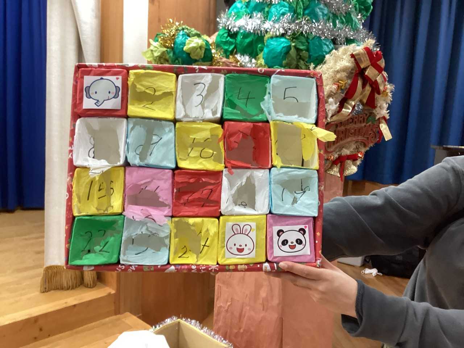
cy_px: 174
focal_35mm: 31
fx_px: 416
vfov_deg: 45.4
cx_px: 232
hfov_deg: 58.4
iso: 200
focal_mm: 3.3
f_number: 2.4
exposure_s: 1/50
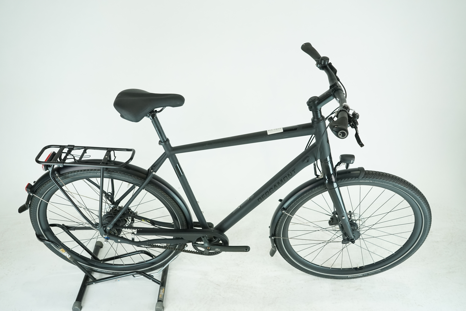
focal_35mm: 29
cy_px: 156
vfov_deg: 45.0
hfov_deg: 63.7
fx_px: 375
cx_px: 233
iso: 1600
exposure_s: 1/200
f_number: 5.6
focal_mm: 29
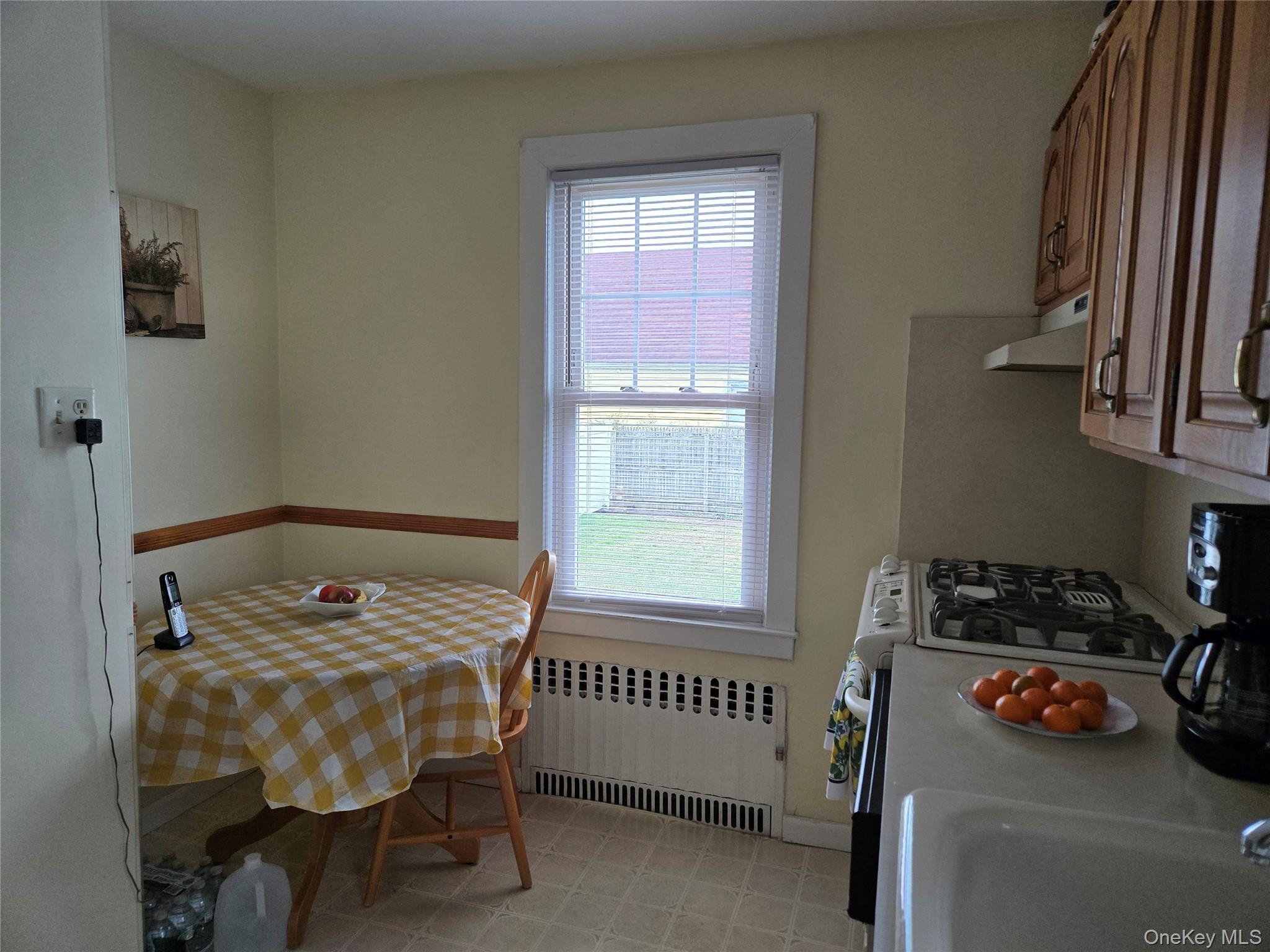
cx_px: 635
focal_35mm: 23
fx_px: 844
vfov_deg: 58.9
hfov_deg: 73.9
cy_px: 476
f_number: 1.8
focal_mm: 5.4
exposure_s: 1/120
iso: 200
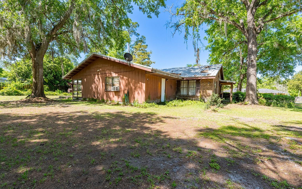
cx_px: 146
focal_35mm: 16
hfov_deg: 97.8
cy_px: 101
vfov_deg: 71.2
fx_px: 132
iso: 200
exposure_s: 1/800
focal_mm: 15
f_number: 8
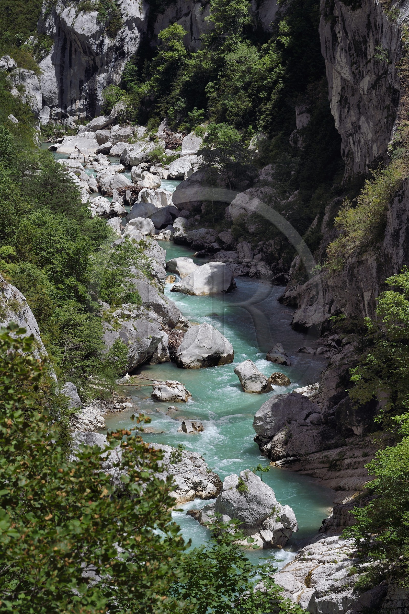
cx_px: 204
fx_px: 2047
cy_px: 307
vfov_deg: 17.1
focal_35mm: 120
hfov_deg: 11.4
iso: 200
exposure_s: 1/320
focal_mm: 120
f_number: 13
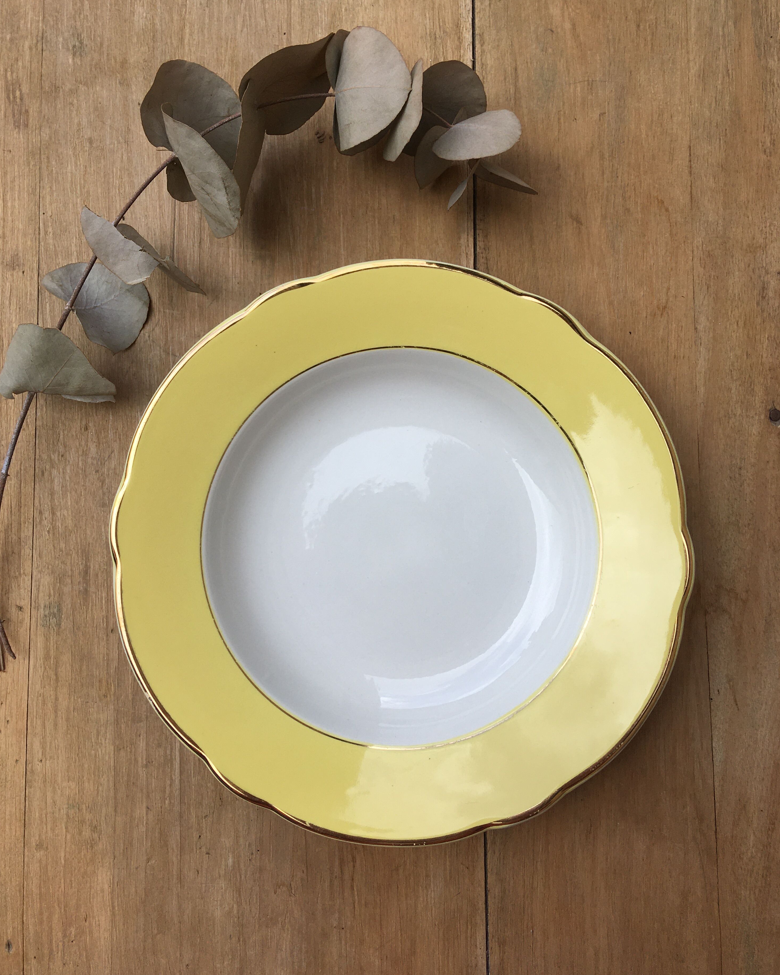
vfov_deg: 57.1
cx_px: 393
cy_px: 449
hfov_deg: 47.1
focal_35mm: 31
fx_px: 895
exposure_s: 1/761
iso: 25
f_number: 2.2
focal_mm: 4.15
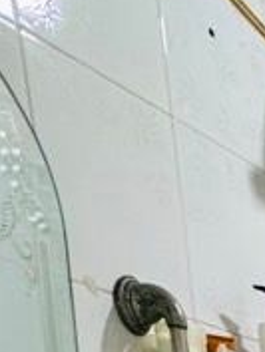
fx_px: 826
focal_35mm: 81
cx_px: 697
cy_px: 766
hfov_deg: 12.5
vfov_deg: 16.2
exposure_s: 1/50
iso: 320
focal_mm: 2.22
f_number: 2.2
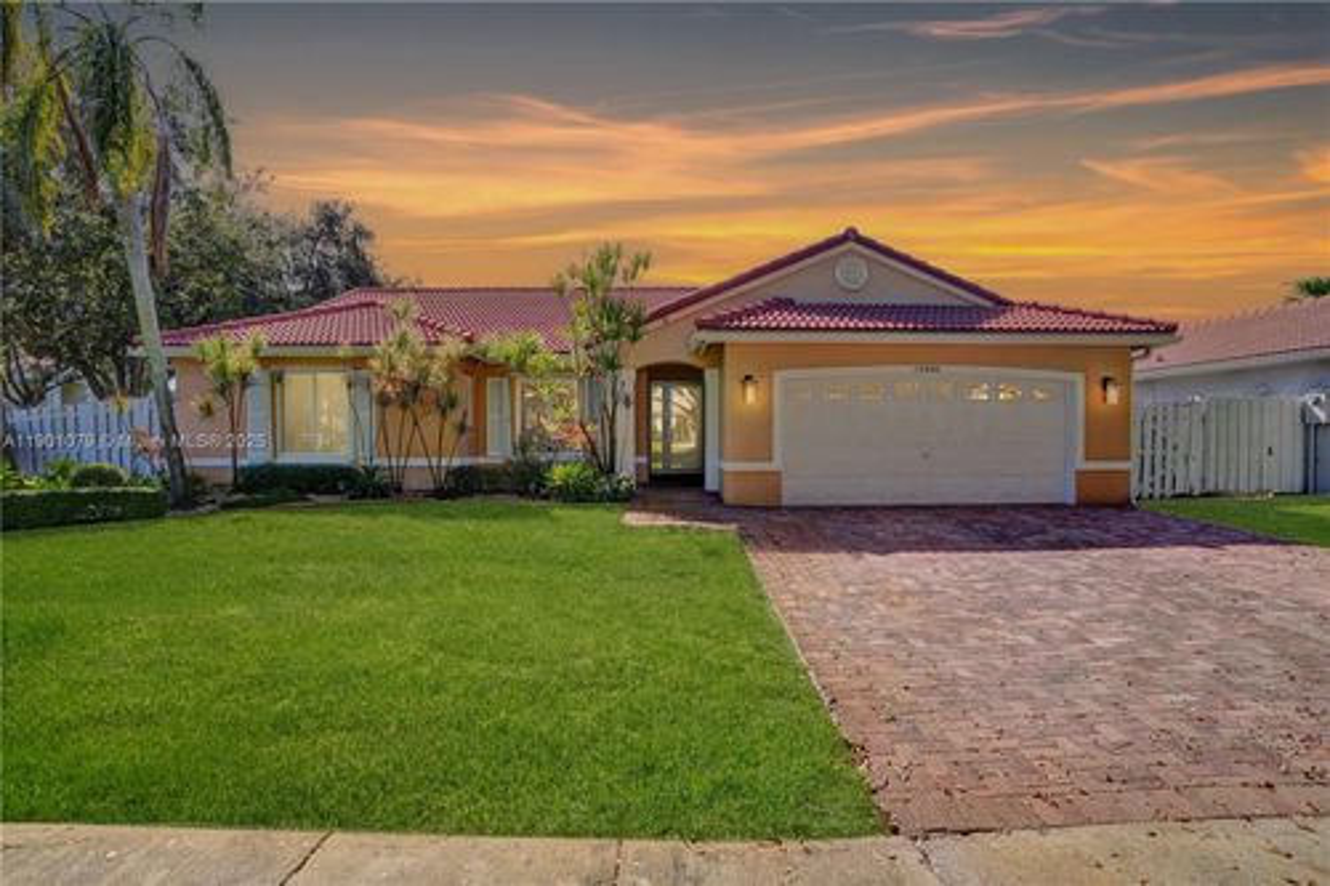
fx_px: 591
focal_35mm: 16
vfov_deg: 73.7
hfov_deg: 96.8
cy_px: 443
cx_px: 665
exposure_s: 1/250
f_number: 5.6
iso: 50
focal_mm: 16
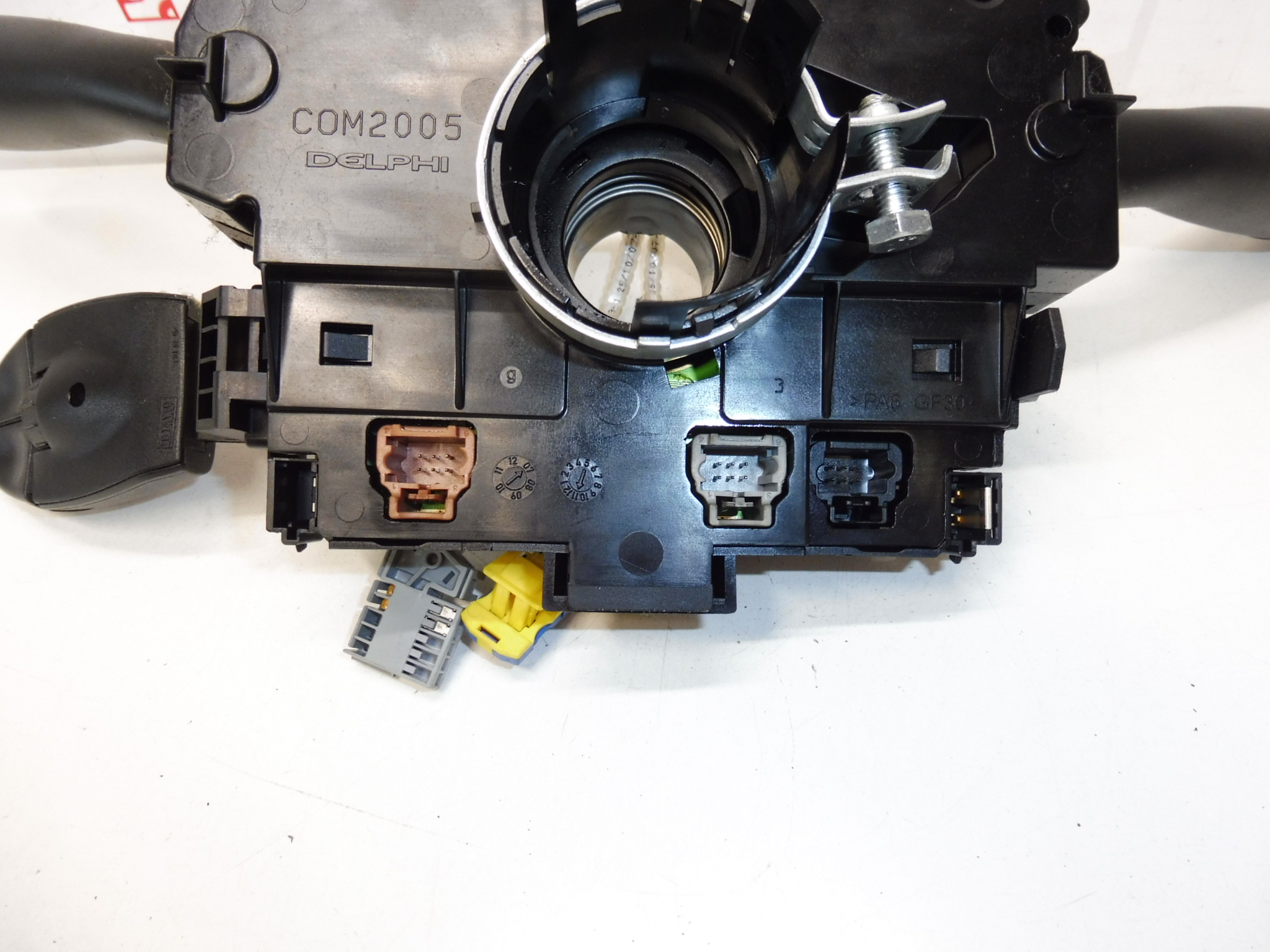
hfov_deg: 71.6
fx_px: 881
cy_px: 476
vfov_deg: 56.8
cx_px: 635
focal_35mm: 24
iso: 200
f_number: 3.5
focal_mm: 4.3
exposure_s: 1/60
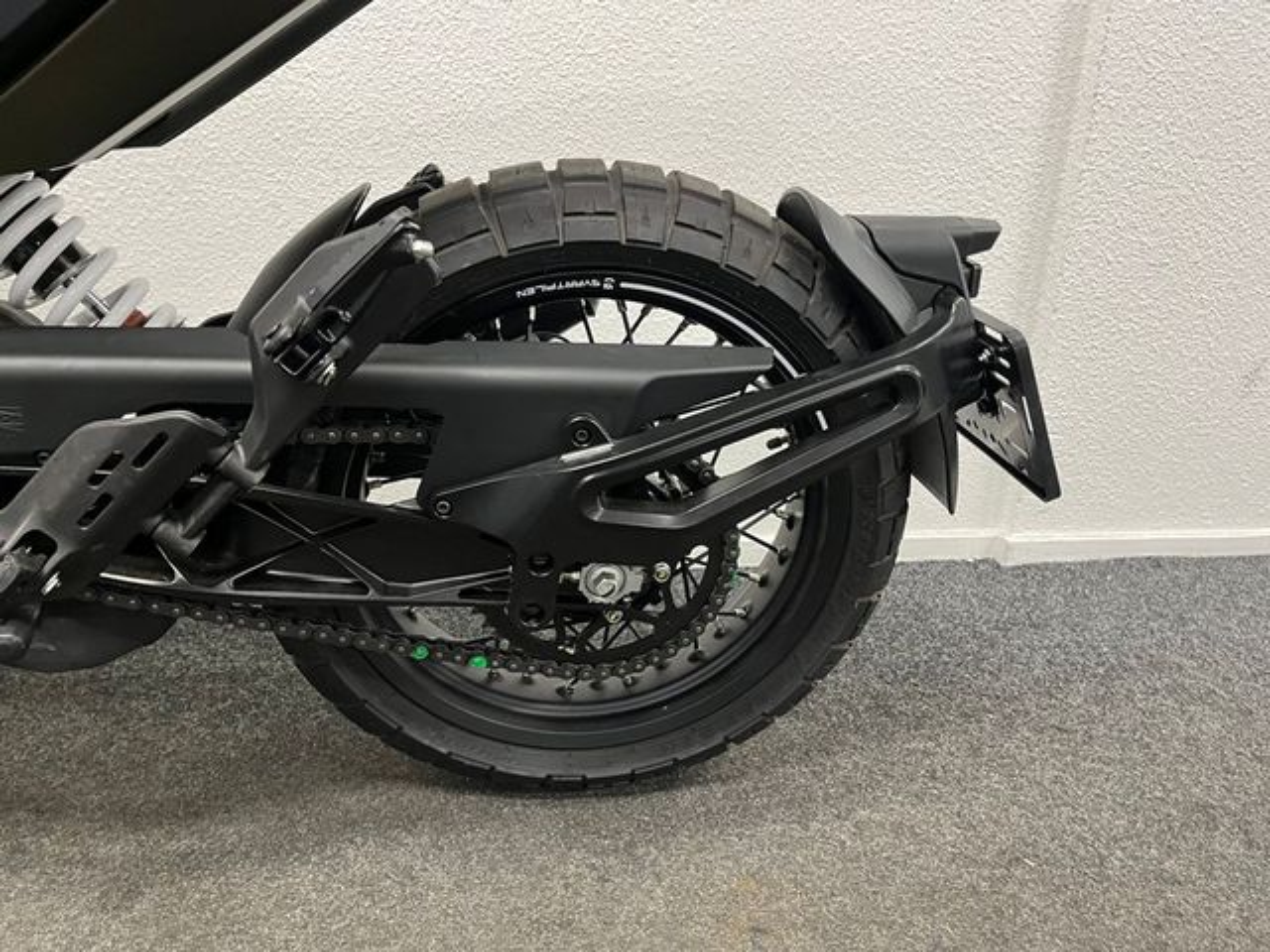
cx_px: 635
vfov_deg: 53.1
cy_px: 476
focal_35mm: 26
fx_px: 954
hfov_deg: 67.3
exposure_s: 1/50
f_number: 1.6
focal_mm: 5.1
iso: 200
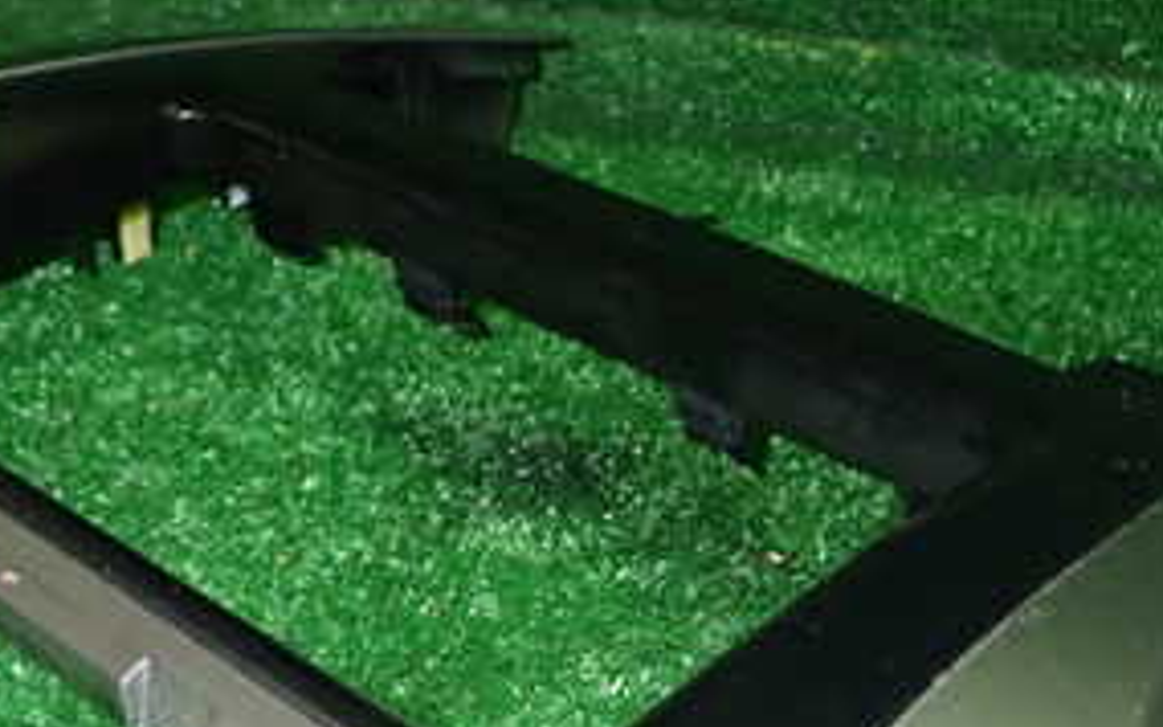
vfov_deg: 19.1
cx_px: 584
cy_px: 621
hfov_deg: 30.6
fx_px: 2123
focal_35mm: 67
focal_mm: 5.4
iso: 800
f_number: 6.3
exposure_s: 1/30
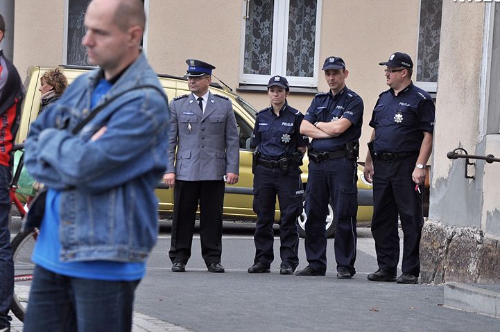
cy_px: 167
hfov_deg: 11.1
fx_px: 2575
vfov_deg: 7.4
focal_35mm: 186
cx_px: 272
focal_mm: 105
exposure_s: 1/500
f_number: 5.6
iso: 500
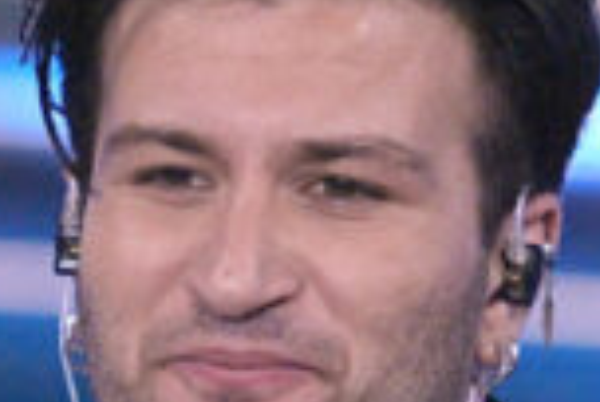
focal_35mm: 3151
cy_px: 1316
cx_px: 576
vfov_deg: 0.4
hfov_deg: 0.7
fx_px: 52619
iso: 4000
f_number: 3.2
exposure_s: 1/640
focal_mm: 400
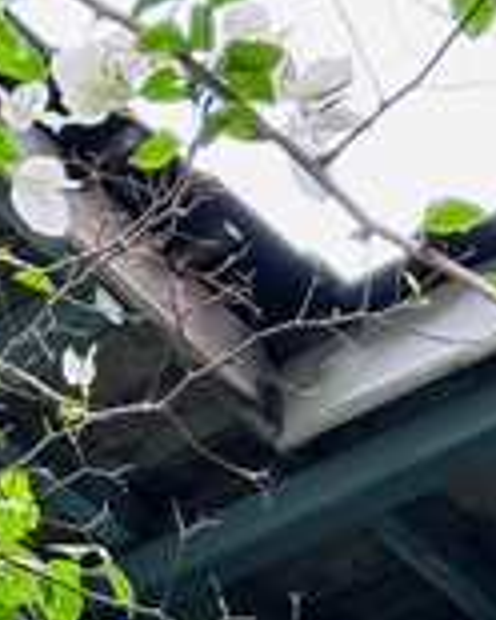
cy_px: 1392
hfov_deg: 6.4
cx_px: 368
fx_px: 4441
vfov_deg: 7.5
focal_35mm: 242
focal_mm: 6.86
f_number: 1.78
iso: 80
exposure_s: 1/161
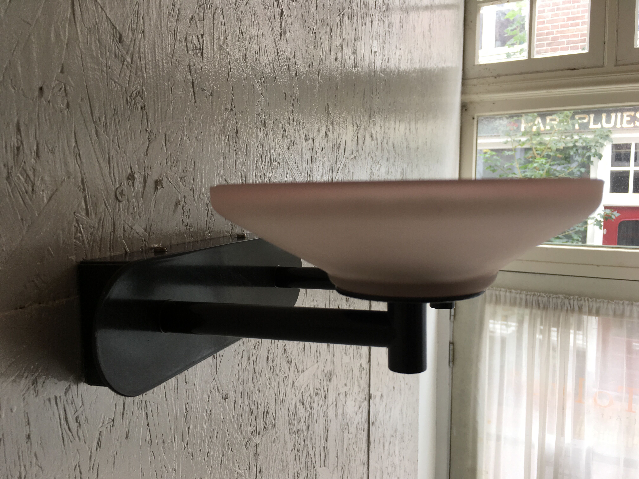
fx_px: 535
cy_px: 240
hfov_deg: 61.7
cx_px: 320
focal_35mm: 29
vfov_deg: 48.2
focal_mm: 4.15
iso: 25
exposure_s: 1/50
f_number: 2.2
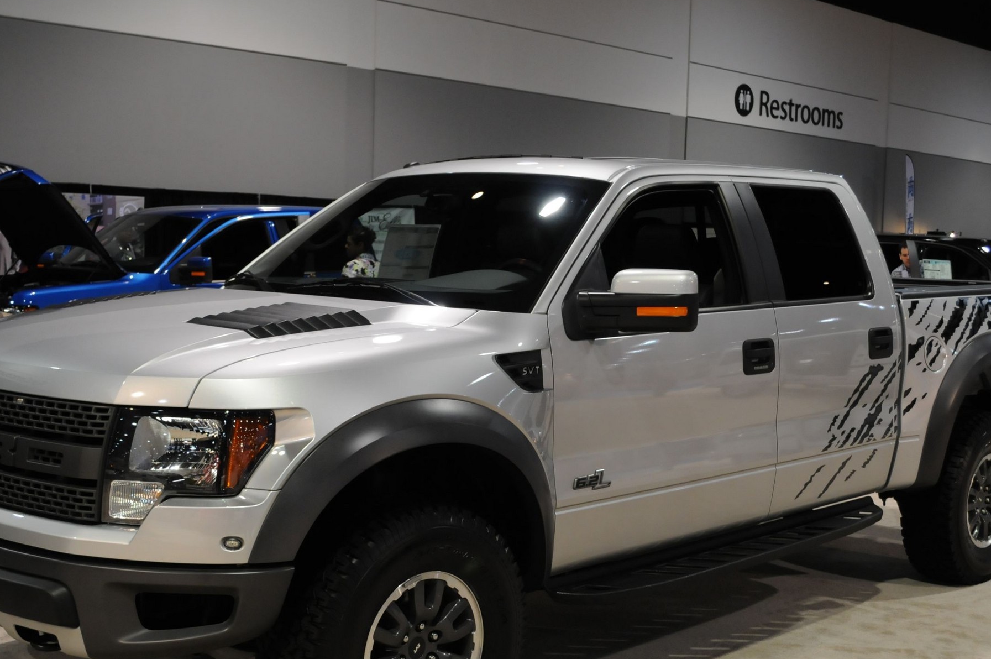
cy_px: 381
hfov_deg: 42.8
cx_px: 518
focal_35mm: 46
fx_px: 1265
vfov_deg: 29.1
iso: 800
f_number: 4.5
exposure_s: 1/80
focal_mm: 22
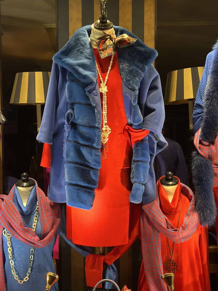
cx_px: 97
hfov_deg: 23.6
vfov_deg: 31.1
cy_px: 184
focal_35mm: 62
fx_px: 521
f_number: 1.78
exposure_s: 1/50
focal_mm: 6.86
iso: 160
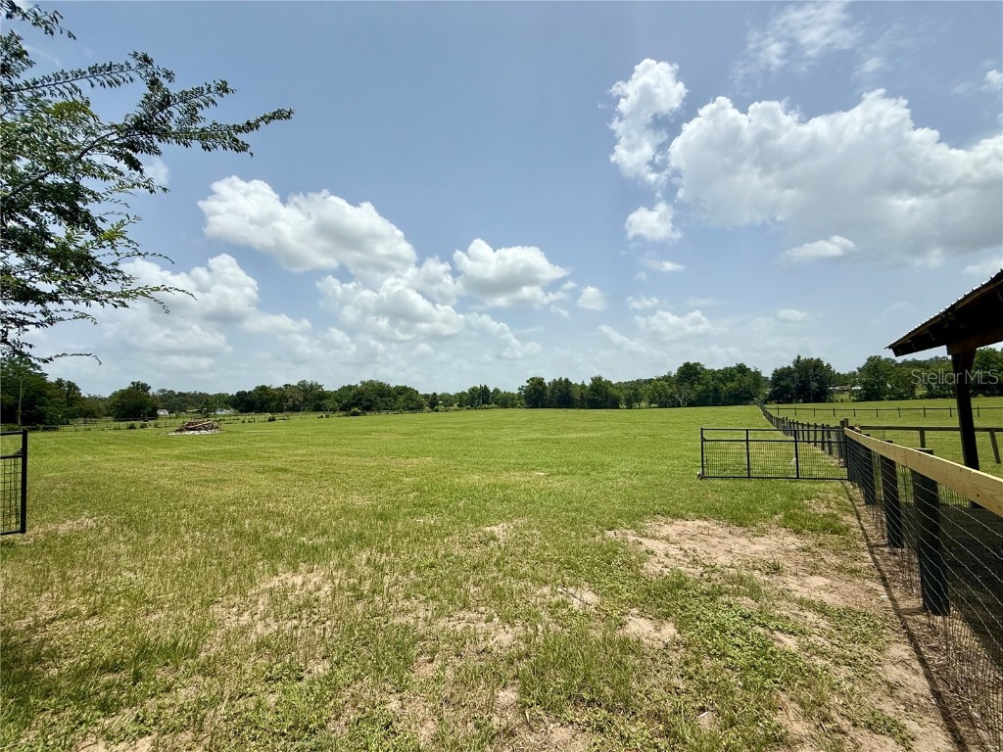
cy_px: 376
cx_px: 502
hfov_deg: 102.1
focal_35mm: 14
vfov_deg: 85.7
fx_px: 406
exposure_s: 1/5155
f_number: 2.2
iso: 64
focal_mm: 2.22
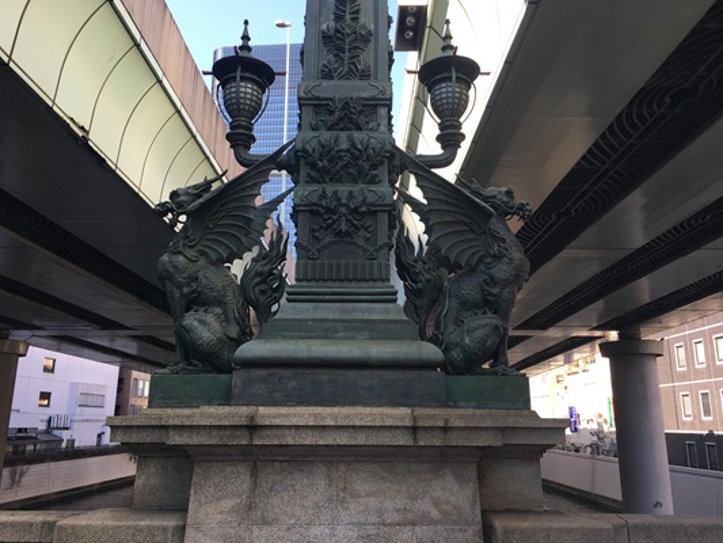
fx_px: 606
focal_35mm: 29
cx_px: 362
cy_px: 272
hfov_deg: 61.6
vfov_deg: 48.2
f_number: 2.2
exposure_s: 1/228
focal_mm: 4.15
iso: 25
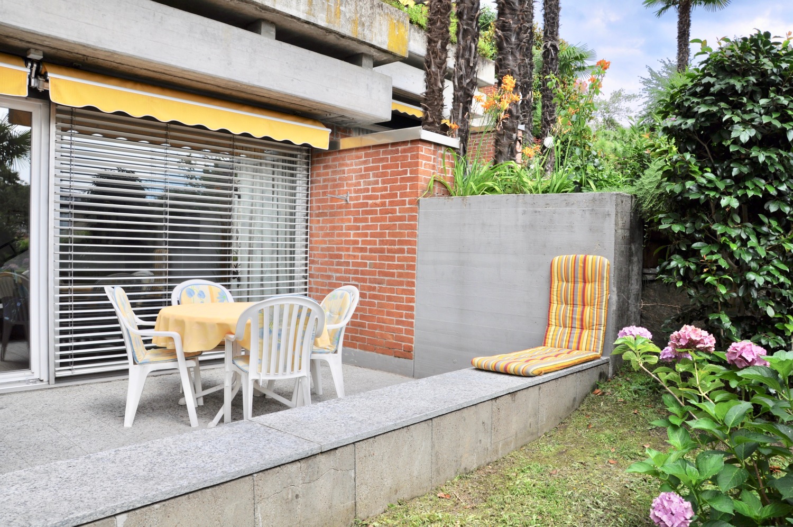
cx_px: 396
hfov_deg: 67.4
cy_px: 264
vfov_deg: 47.8
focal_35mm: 27
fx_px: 594
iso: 200
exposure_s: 1/200
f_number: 7.1
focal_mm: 18
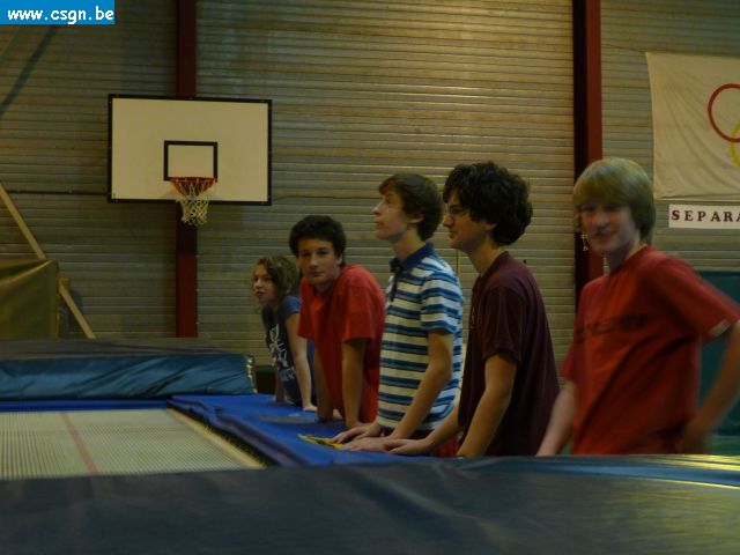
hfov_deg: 31.7
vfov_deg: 24.0
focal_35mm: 61
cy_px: 278
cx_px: 370
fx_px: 1304
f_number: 4.1
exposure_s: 1/8
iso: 100
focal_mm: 7.6
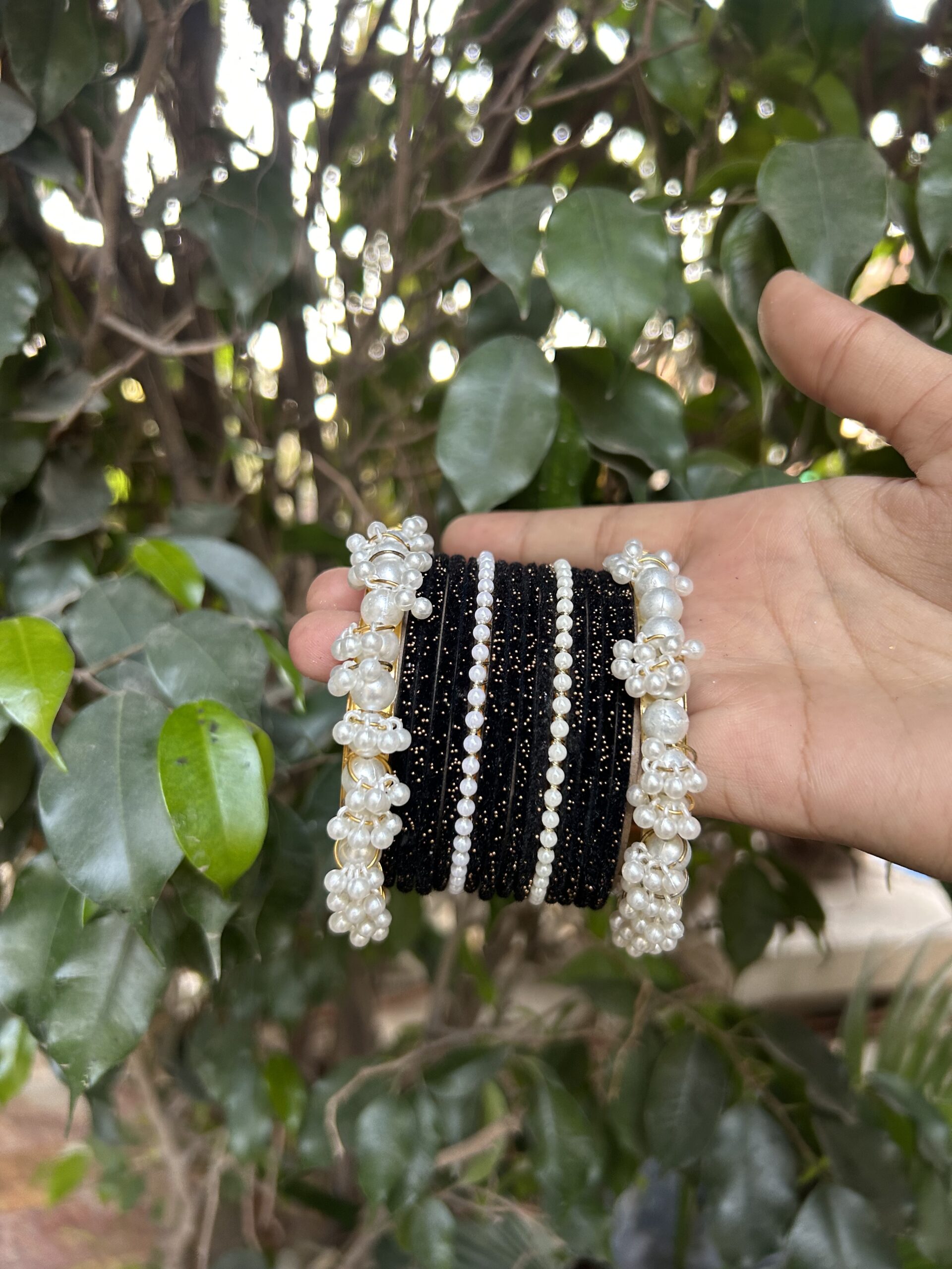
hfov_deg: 53.1
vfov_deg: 67.3
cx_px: 476
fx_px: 953
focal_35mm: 26
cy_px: 634
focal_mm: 5.7
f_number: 1.5
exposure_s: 1/121
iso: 125
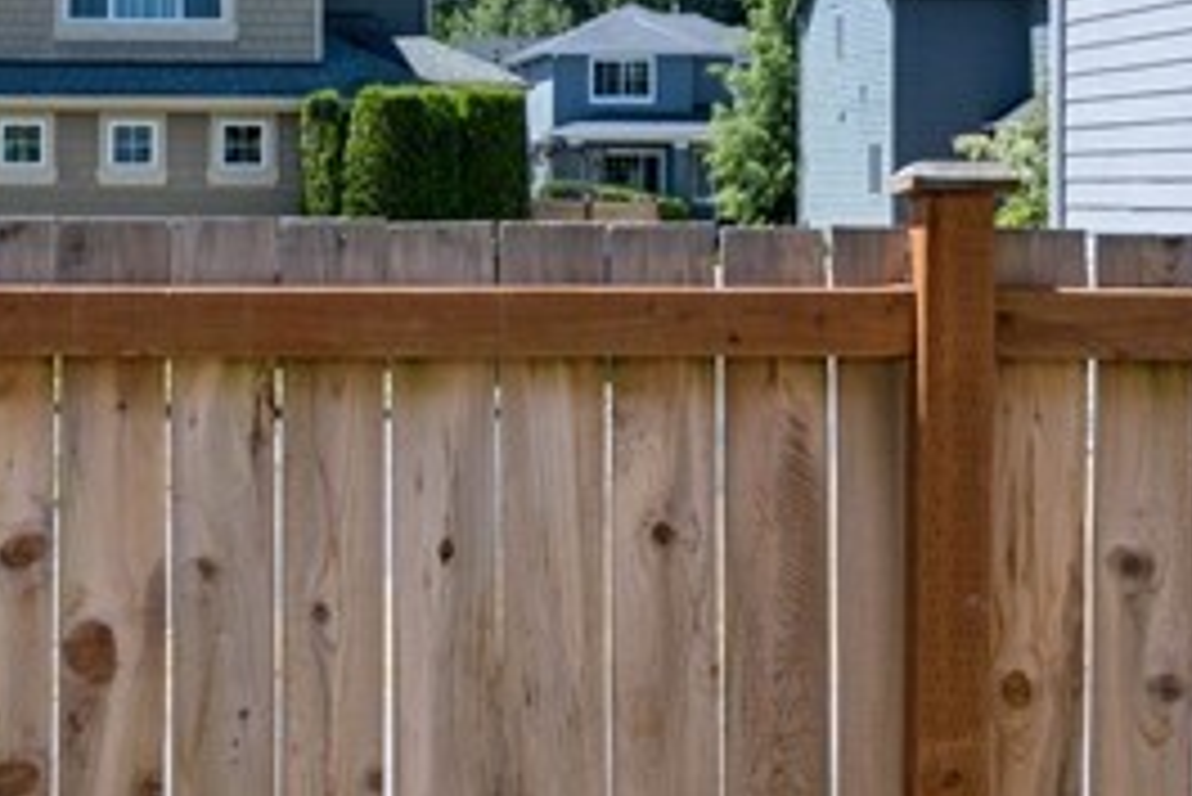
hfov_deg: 20.5
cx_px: -11
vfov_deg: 14.2
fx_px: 3180
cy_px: 259
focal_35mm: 96
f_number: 9
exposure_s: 1/200
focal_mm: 15
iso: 100
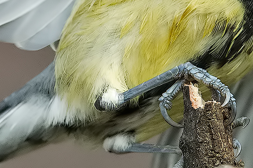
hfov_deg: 0.8
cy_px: -36
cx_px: 241
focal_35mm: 2475
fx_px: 17392
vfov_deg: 0.6
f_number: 8
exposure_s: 1/2000
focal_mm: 600
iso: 5000
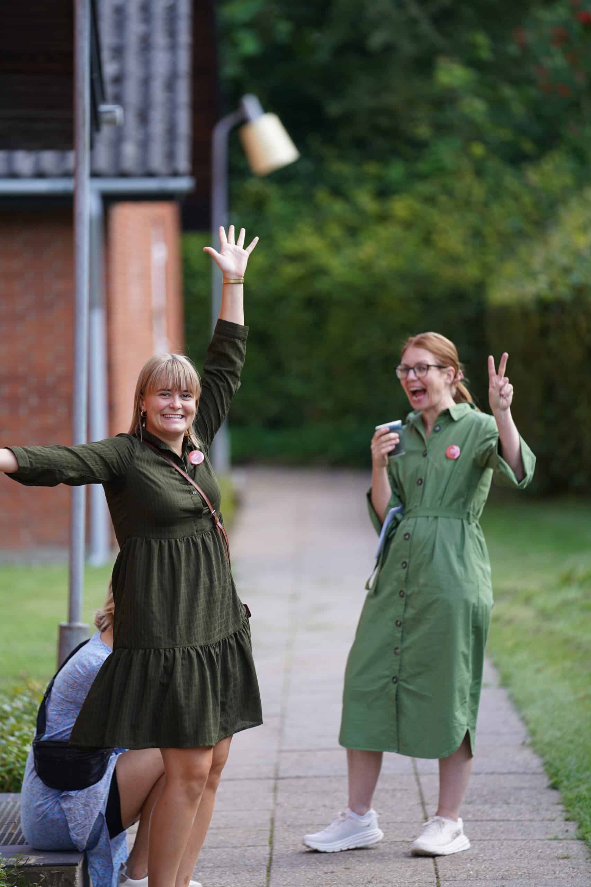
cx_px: 296
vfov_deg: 10.3
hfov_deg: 6.9
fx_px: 4924
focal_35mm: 200
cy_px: 444
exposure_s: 1/250
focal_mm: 200
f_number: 2.8
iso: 100
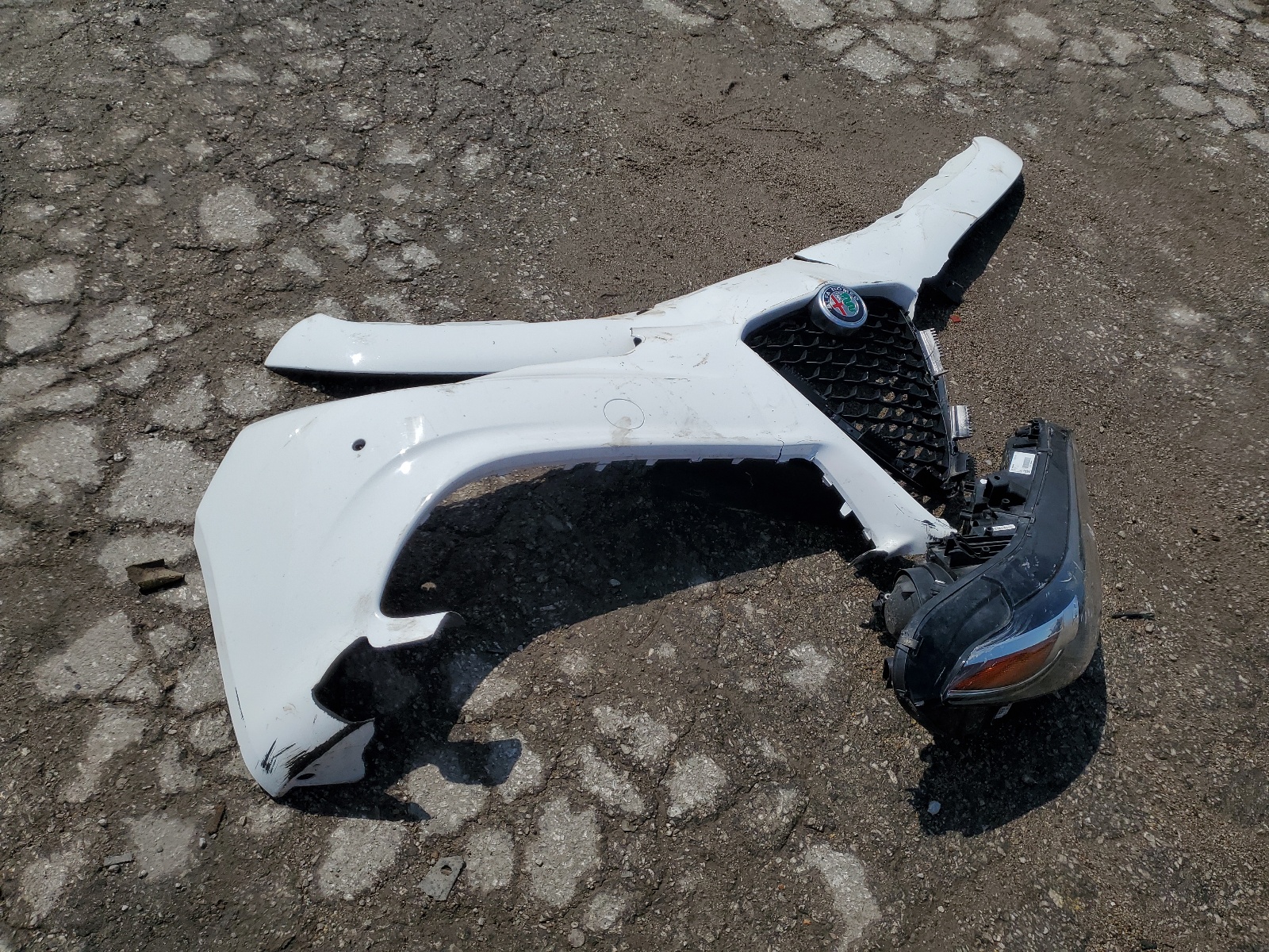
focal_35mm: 26
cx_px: 634
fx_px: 953
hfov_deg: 67.3
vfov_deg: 53.1
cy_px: 476
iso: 52
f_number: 1.5
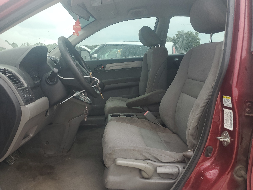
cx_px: 126
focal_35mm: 26
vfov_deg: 53.1
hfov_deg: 67.3
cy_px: 95
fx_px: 190
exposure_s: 1/294
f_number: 1.5
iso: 50
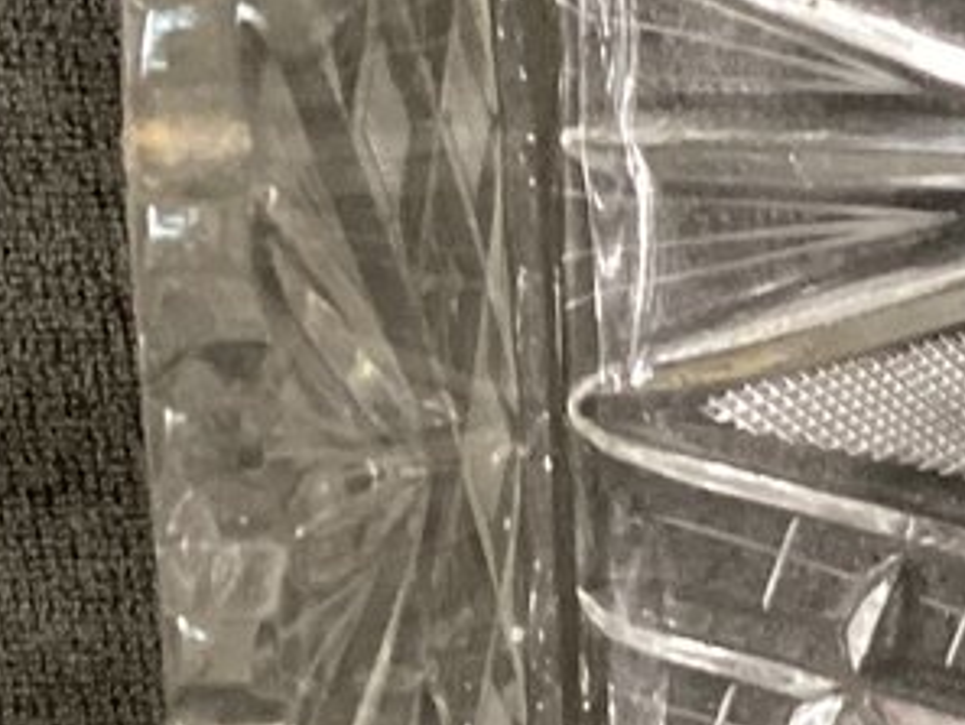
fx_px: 4406
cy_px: 424
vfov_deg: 9.4
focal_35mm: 158
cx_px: 1789
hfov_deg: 11.5
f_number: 2.4
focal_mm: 3.3
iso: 320
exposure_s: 1/40
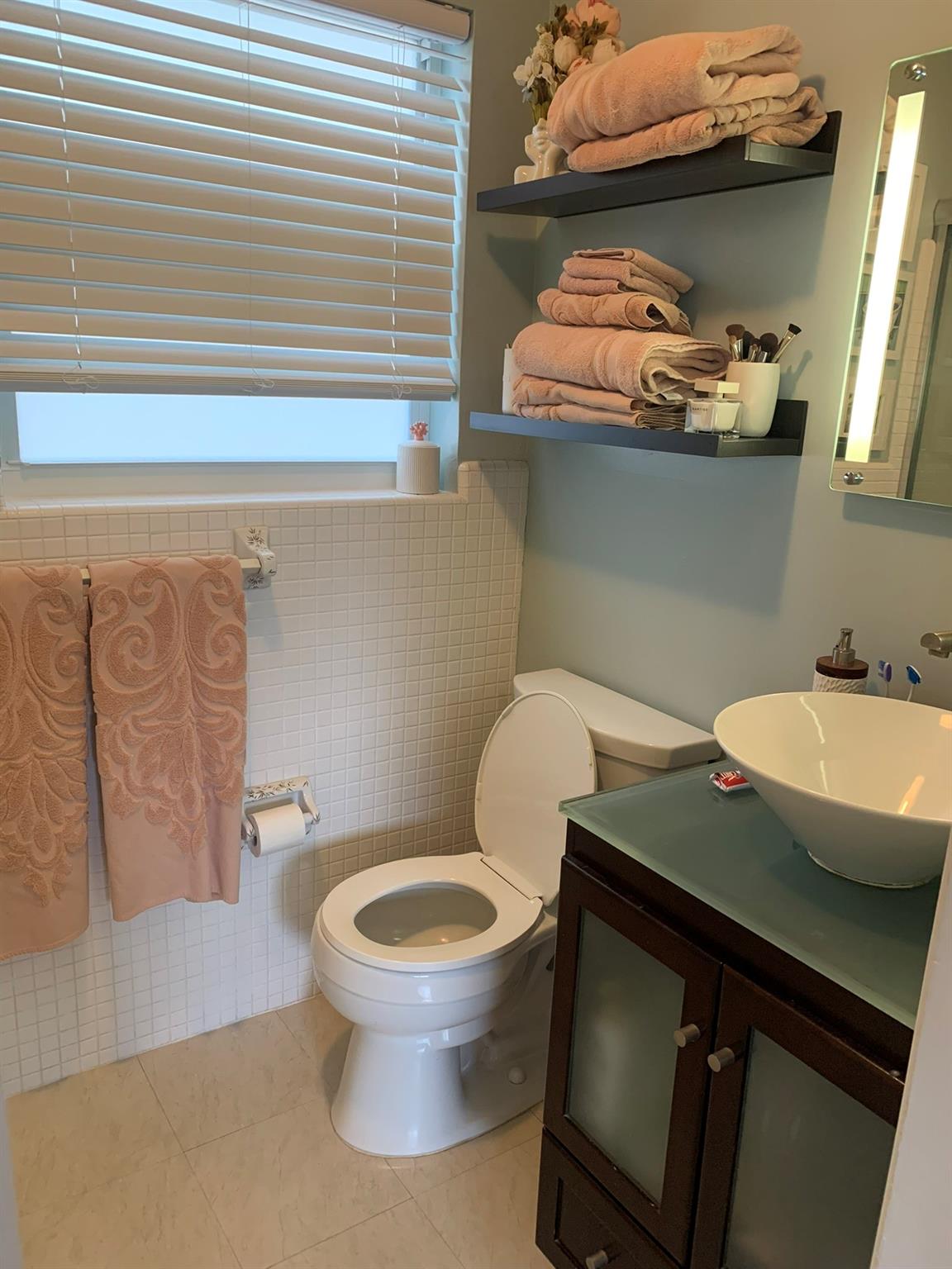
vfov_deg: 67.3
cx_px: 476
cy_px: 634
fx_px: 953
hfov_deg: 53.1
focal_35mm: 26
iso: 160
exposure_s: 1/60
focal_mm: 4.25
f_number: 1.8
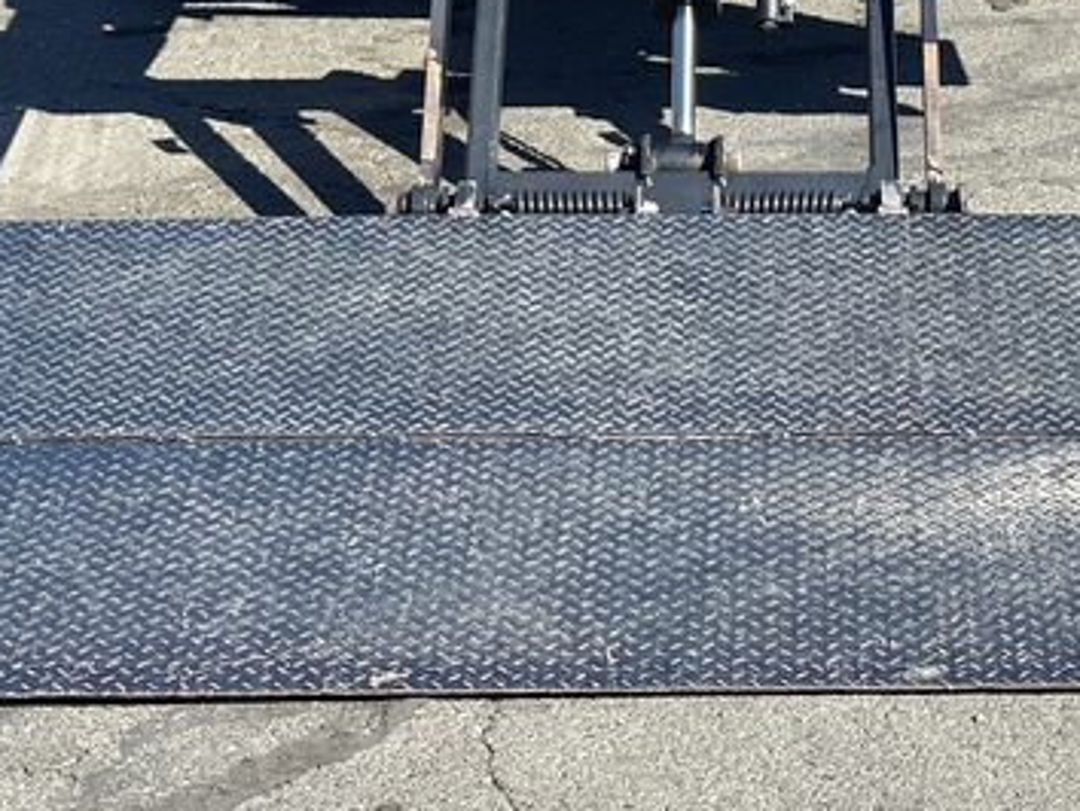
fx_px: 4402
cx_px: 674
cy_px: 313
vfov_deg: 10.5
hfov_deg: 14.0
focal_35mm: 141
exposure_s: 1/570
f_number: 2.2
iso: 32
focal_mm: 7.5
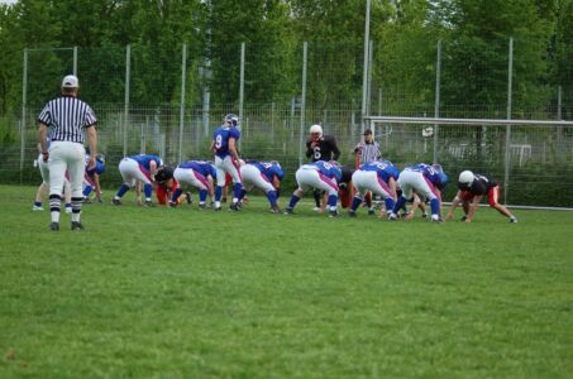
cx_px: 286
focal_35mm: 105
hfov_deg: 19.5
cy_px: 190
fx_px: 1668
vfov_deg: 13.0
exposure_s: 1/1000
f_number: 4
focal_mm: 70
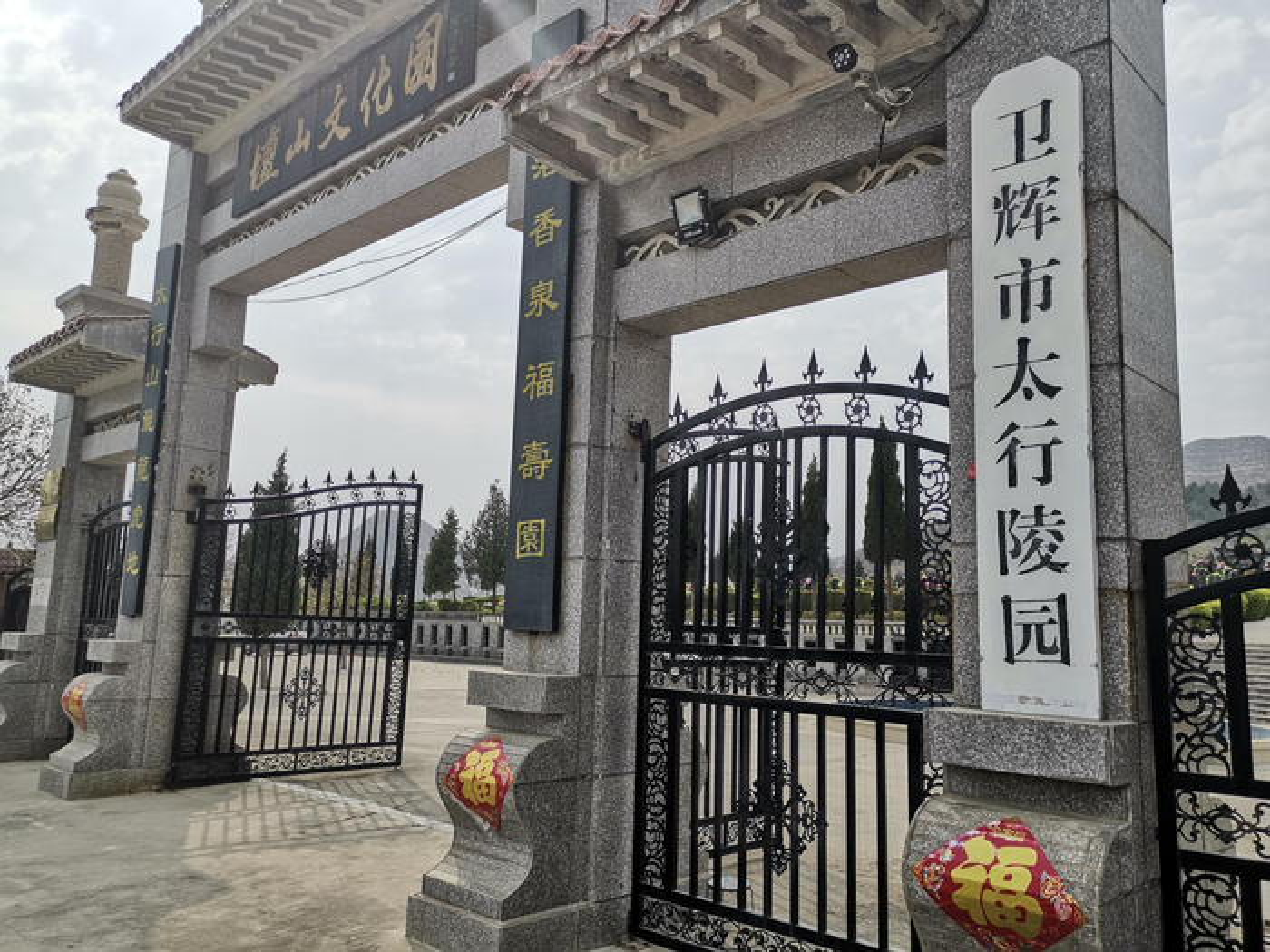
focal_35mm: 27
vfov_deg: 51.4
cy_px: 476
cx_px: 635
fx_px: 991
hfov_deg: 65.3
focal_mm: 4.75
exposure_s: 1/4566
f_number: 1.8
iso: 50
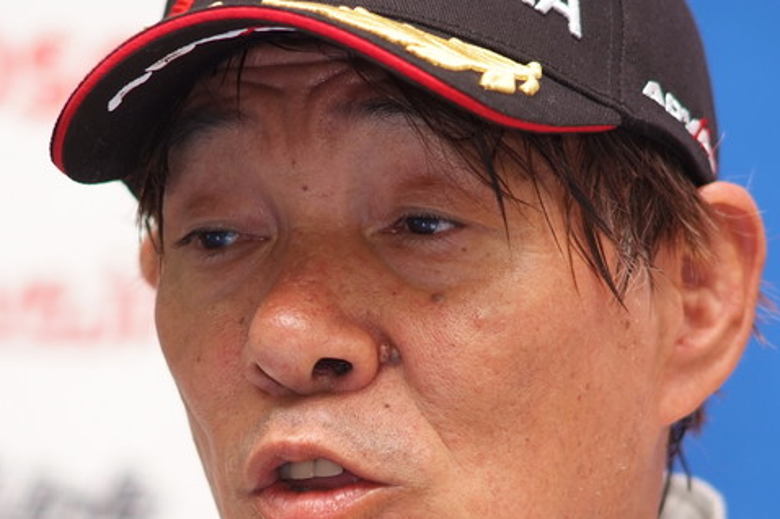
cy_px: 384
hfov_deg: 5.1
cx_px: 328
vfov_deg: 3.4
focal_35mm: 407
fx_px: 8812
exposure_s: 1/250
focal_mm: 180
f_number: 2.8
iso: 400
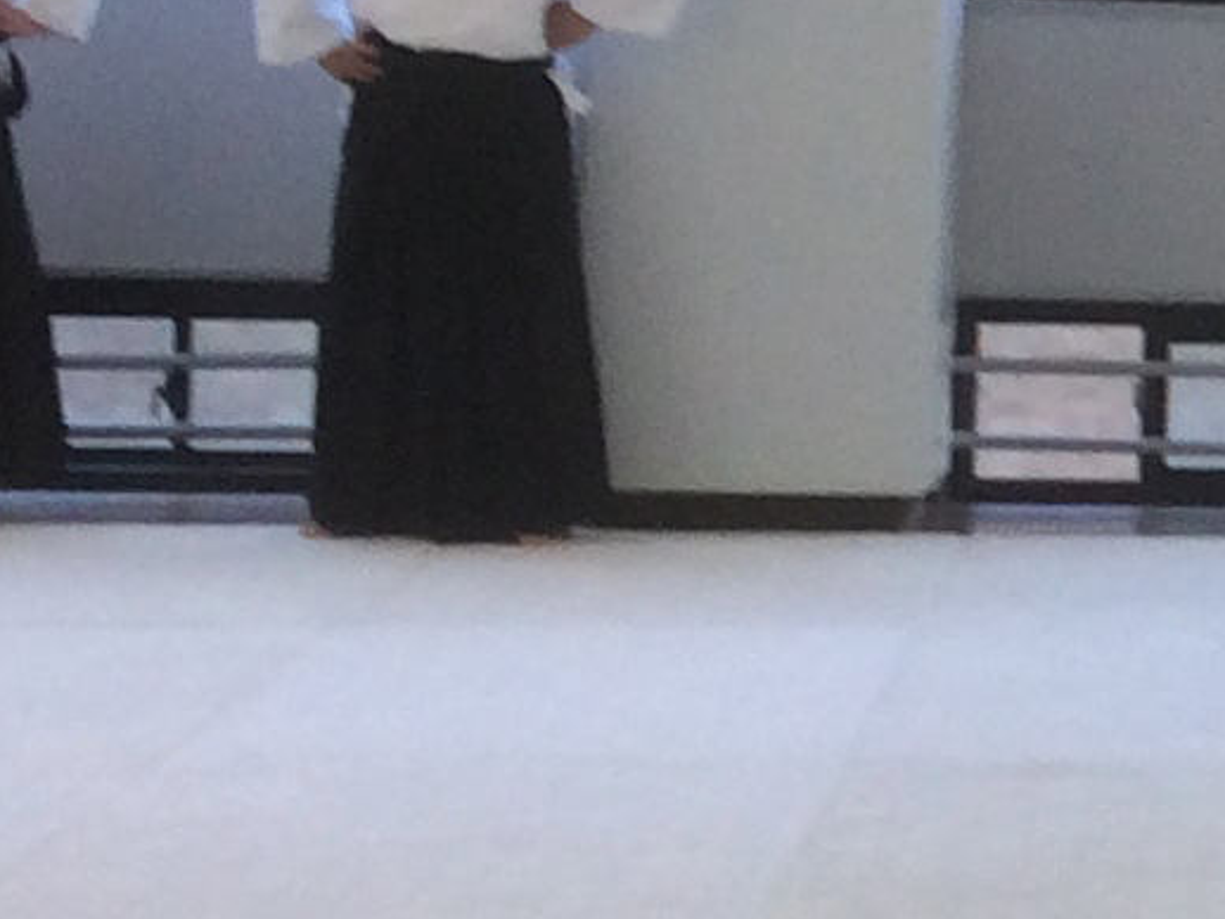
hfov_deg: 9.3
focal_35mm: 183
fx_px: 6478
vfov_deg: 8.1
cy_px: 256
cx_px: 3215
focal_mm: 4.15
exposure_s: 1/120
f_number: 2.2
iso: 64
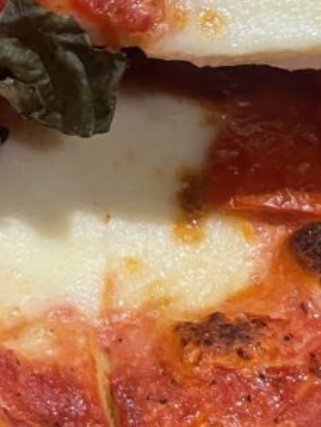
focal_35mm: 84
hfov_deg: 17.3
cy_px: -27
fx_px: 1038
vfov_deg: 22.2
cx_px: 38
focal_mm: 5.1
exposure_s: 1/60
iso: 500
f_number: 1.6
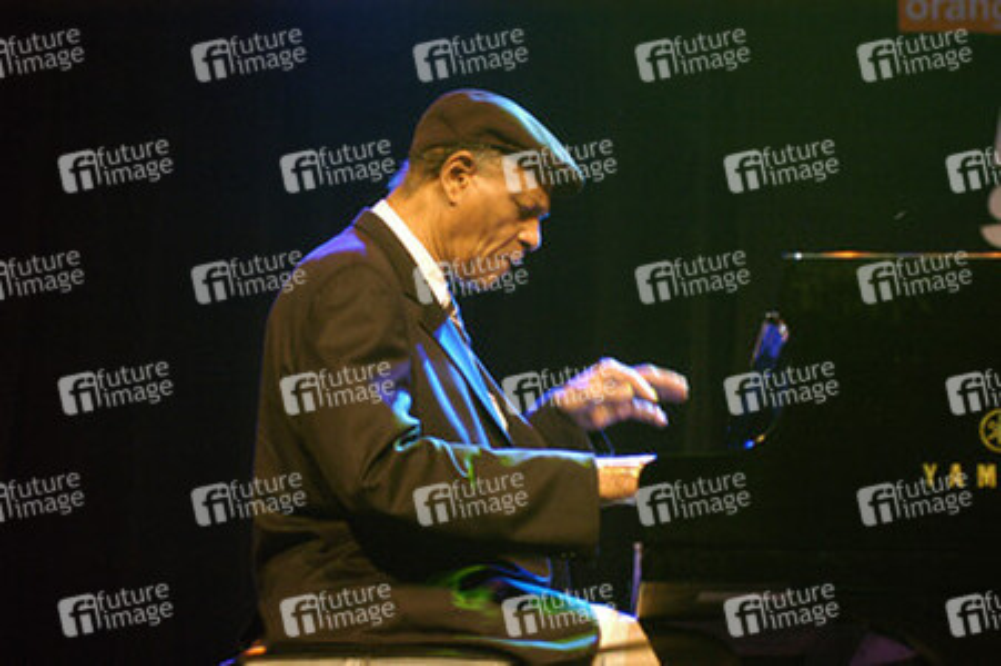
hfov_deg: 19.5
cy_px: 333
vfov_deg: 13.0
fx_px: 2917
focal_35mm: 105
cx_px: 500
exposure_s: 1/45
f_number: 2.8
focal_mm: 70
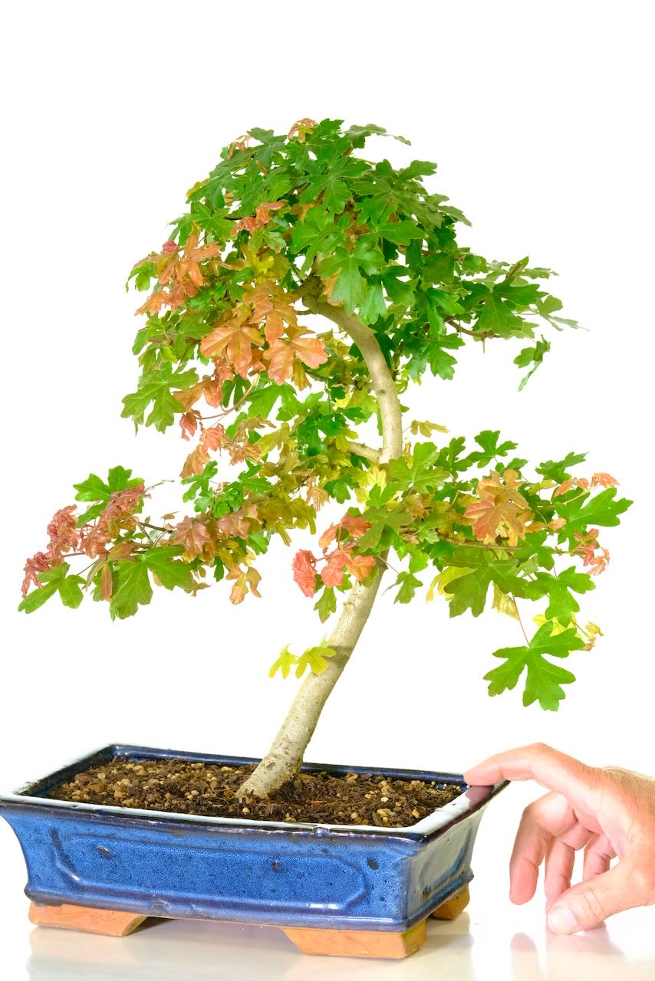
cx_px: 328
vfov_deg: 19.3
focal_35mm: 106
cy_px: 490
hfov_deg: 12.9
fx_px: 2891
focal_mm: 70.5
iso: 2500
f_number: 8
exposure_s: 1/15
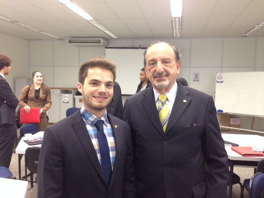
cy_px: 99
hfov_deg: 55.4
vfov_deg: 42.9
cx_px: 132
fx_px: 252
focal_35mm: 33
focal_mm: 4.12
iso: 200
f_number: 2.4
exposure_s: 1/20
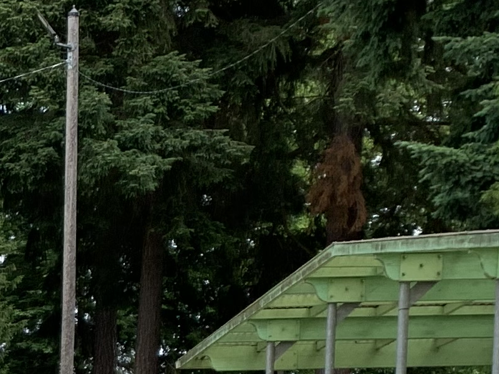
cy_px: 669
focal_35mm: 131
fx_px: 1888
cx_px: -466
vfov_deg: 10.6
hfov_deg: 13.2
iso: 25
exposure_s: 1/1100
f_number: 1.8
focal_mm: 4.25
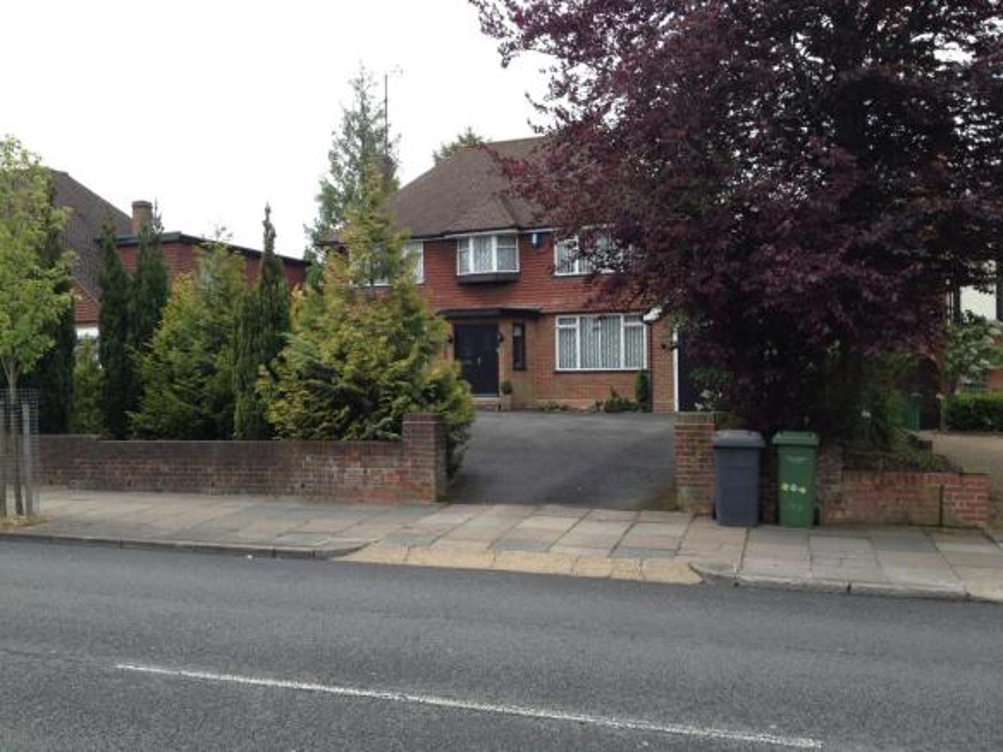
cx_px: 502
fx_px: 1014
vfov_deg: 40.7
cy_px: 376
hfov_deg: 52.6
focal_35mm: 35
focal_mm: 4.28
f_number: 2.4
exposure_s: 1/307
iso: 64
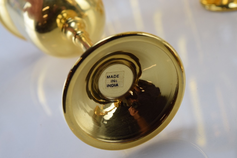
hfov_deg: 24.6
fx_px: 543
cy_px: 79
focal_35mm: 82
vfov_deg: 16.5
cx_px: 118
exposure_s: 1/125
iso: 800
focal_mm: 55
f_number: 7.1
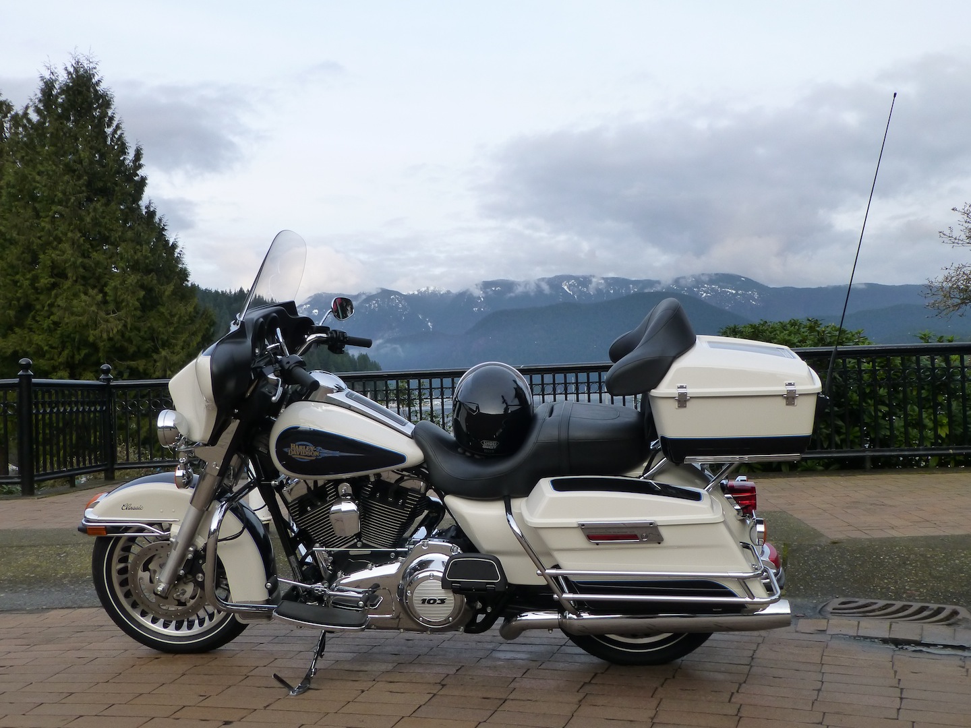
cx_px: 486
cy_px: 364
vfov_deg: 45.4
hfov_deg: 58.4
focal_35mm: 31
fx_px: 870
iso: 160
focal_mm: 5.4
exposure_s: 1/160
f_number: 4
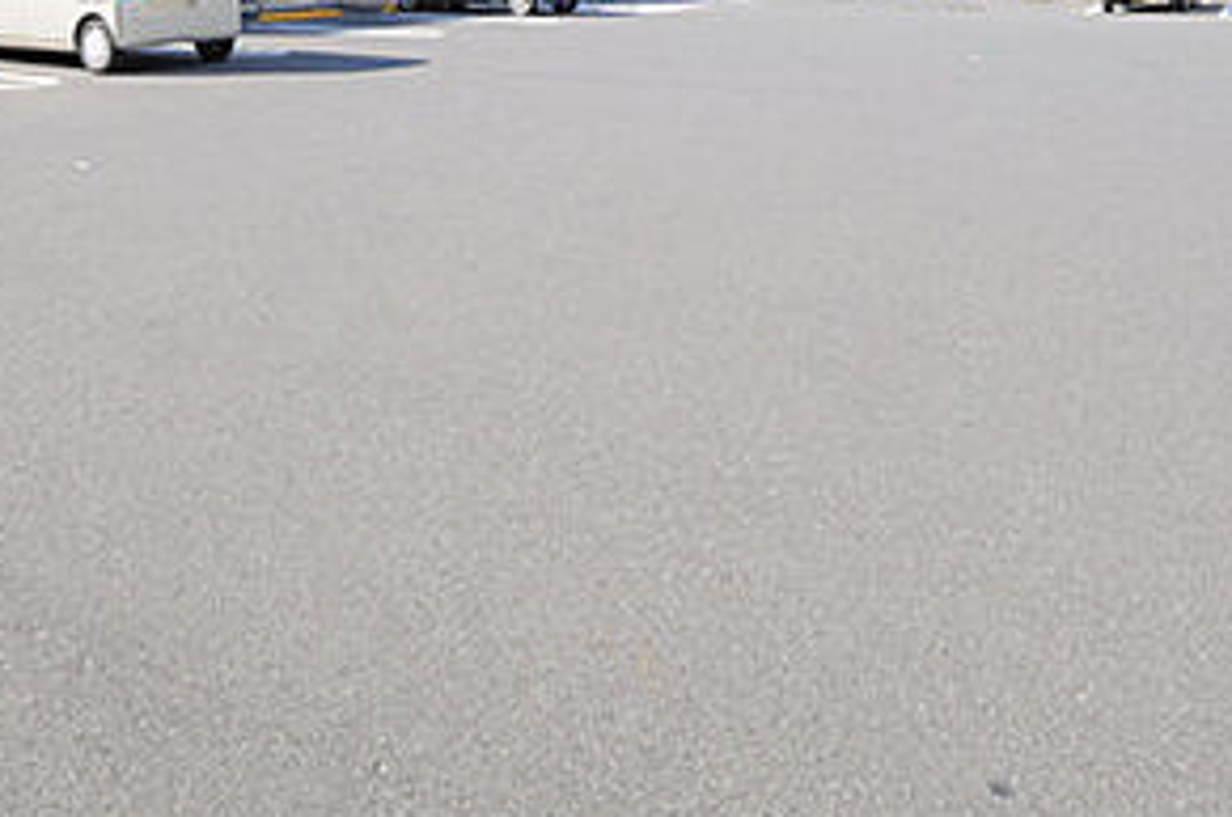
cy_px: -23
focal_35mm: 32
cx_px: 639
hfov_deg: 58.8
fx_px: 1093
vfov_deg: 36.3
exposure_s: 1/250
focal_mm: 10
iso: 200
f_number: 8
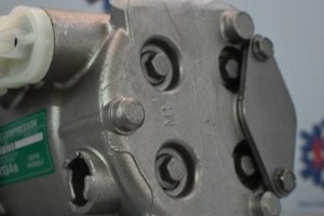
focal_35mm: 69
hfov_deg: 29.1
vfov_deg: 19.7
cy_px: 113
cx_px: 118
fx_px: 621
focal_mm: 23
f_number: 4.2
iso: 3600
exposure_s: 1/60
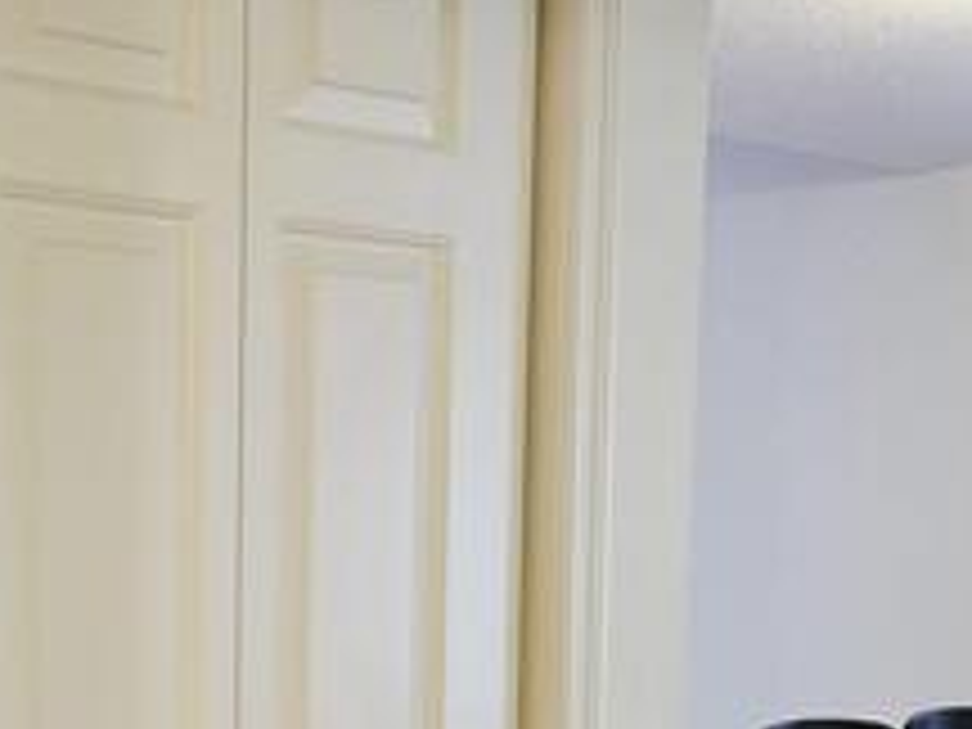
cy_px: 770
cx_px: -58
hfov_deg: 26.6
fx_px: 1909
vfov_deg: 20.7
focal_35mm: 68
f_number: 1.7
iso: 800
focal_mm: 6.3
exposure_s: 1/120
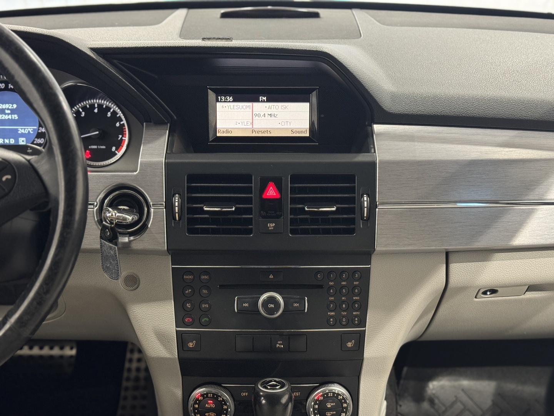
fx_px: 768
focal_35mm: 48
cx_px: 277
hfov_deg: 39.7
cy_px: 208
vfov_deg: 30.3
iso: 200
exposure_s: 1/50
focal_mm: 6.76
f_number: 1.78
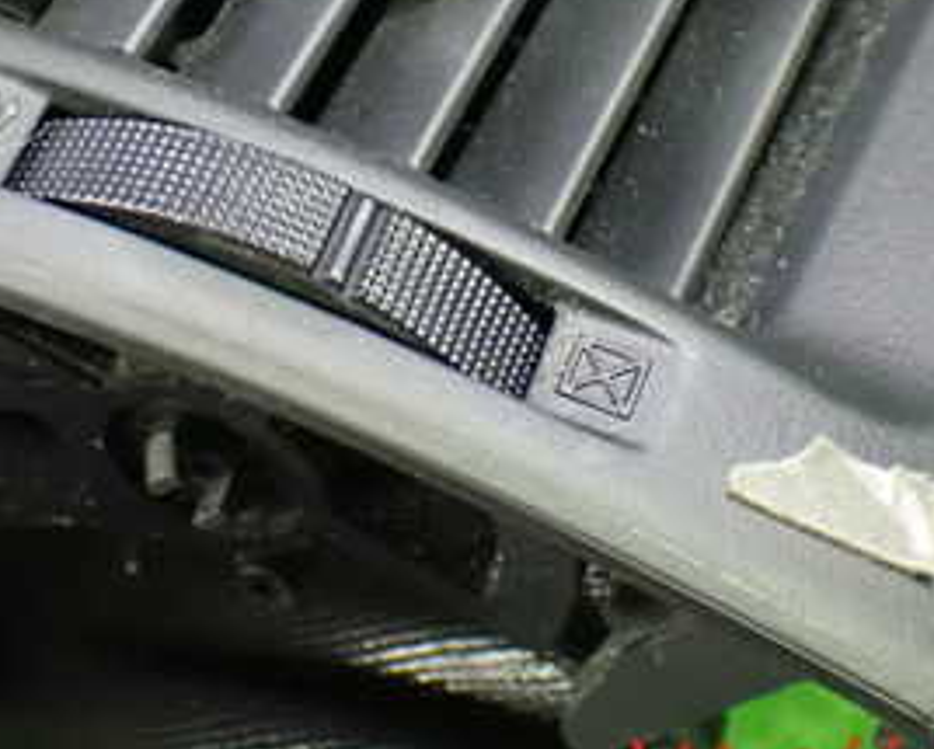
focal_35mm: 96
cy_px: 35
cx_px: 373
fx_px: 2657
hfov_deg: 19.9
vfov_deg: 15.8
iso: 1600
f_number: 2.9
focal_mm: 7.84
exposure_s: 1/40
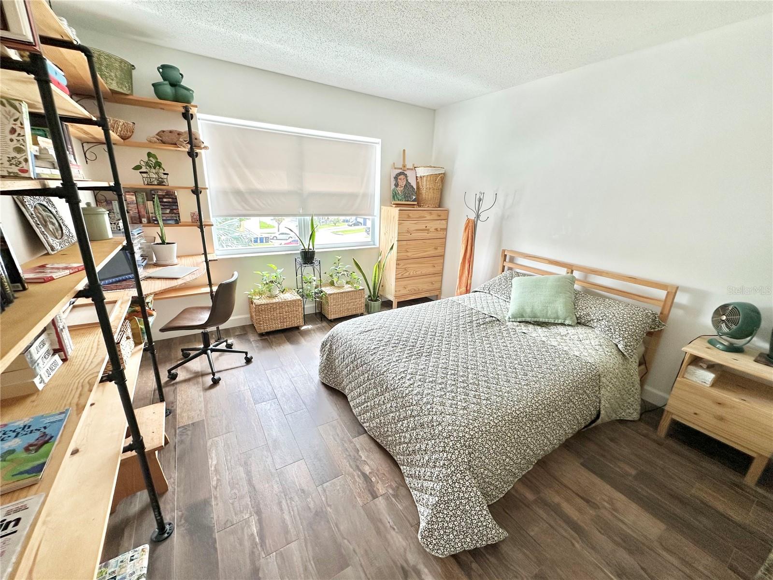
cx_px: 386
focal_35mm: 14
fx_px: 313
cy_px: 290
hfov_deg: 102.1
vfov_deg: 85.7
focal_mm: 2.22
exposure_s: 1/99
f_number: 2.2
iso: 100
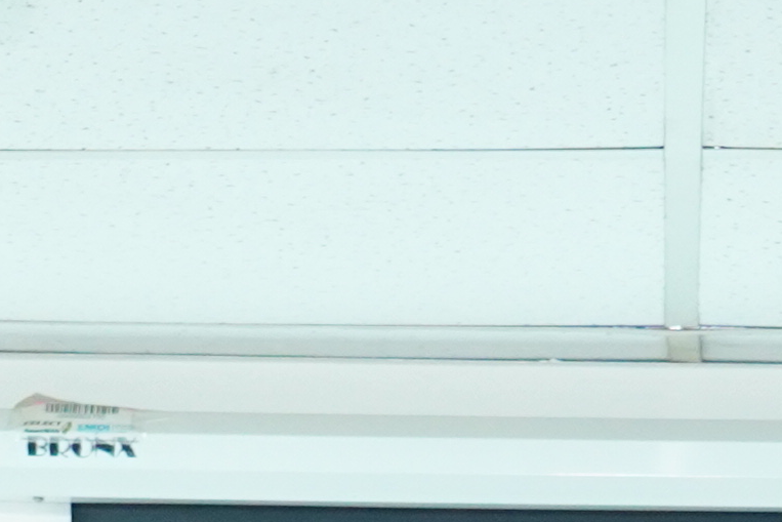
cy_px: 1964
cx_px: 925
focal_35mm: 338
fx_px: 7343
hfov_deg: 6.1
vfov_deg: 3.9
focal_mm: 43
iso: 2500
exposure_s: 1/160
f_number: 4
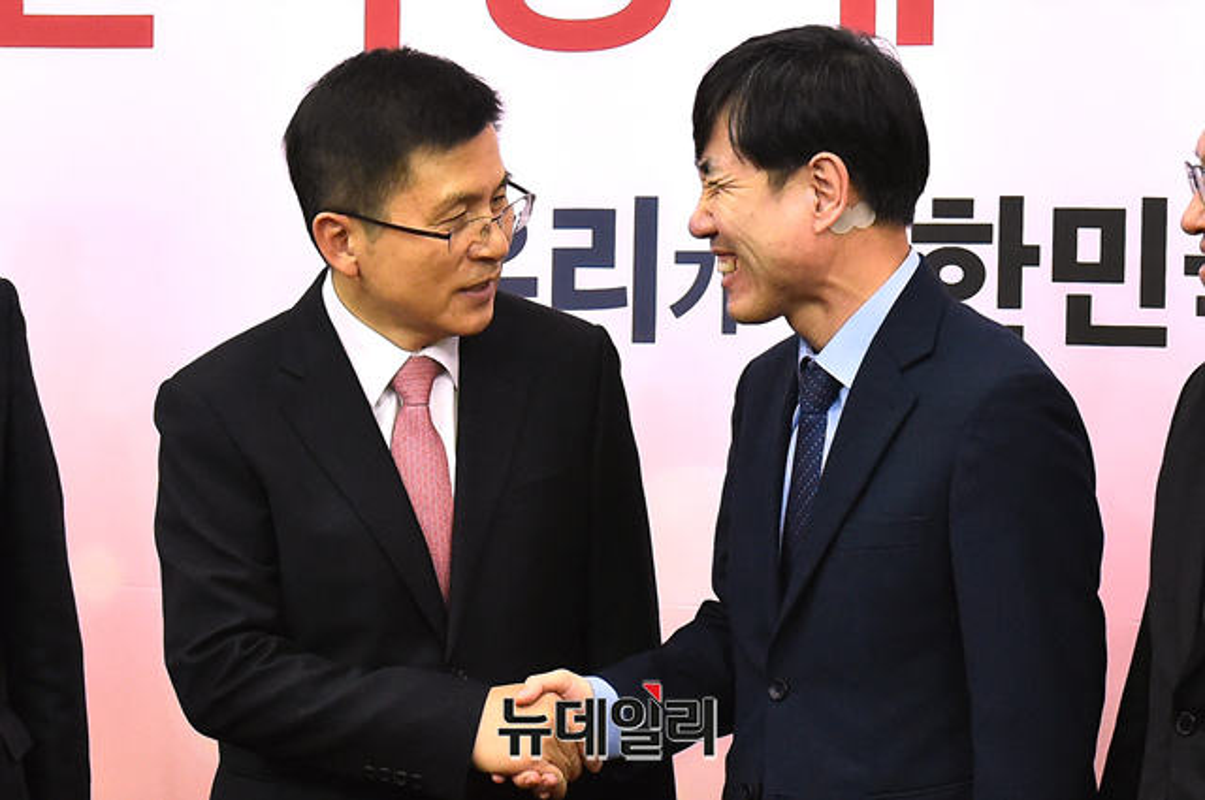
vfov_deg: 17.0
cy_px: 400
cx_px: 602
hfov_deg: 25.4
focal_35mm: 80
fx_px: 2674
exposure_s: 1/250
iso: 6400
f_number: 8
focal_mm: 80
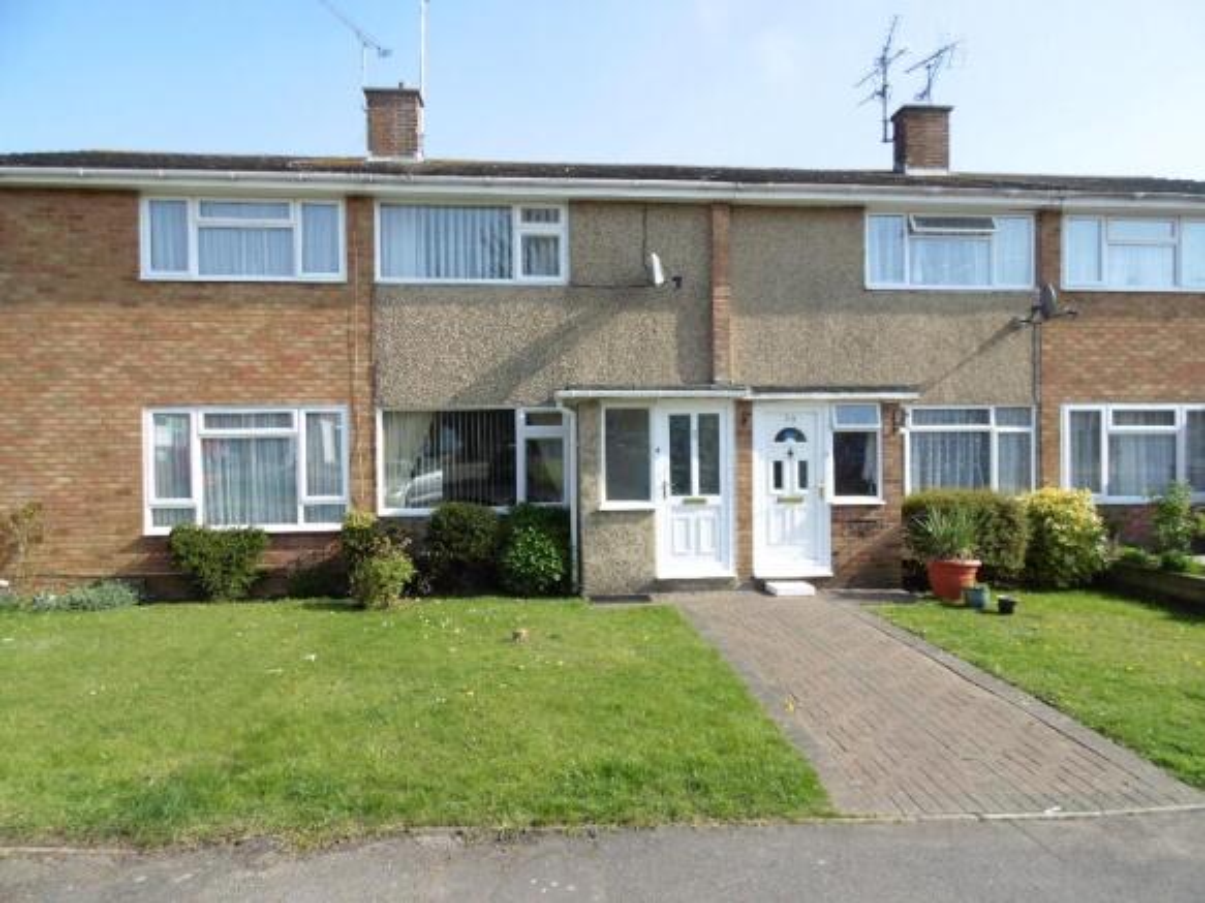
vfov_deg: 61.1
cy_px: 452
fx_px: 766
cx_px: 602
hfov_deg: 76.4
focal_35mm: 22
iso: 100
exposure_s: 1/640
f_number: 3
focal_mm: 4
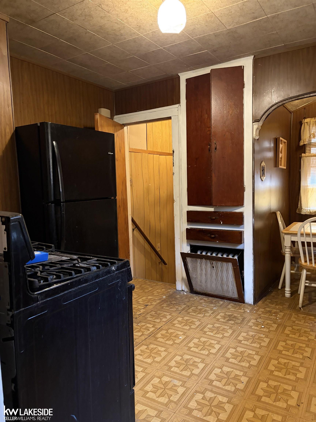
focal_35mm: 26
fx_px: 316
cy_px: 211
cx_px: 158
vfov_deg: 67.3
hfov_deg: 53.1
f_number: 1.6
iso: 500
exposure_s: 1/30
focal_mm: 5.96
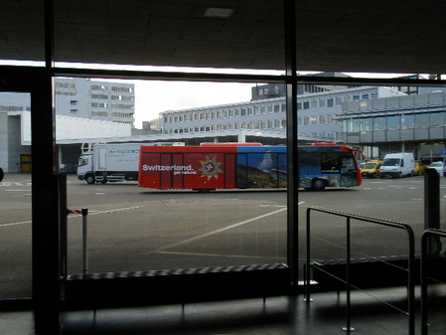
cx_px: 223
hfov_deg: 50.1
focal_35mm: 37
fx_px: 477
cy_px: 168
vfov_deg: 38.7
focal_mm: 6.6
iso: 64
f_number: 3.5
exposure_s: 1/250
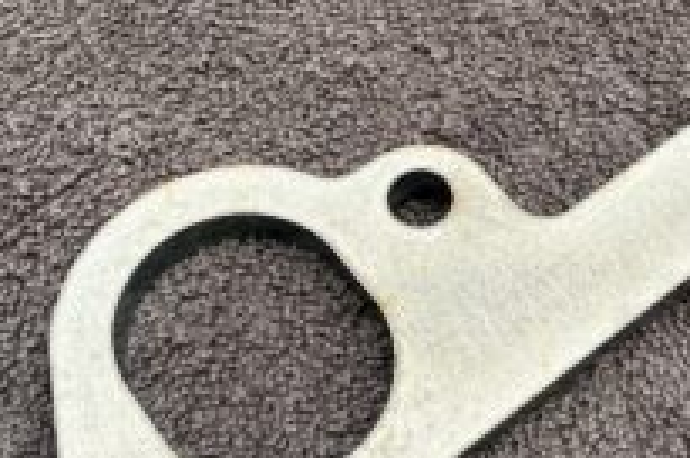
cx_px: 626
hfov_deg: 31.3
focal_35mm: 61
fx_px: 1167
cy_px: 197
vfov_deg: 22.2
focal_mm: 2.22
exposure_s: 1/99
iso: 125
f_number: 2.2
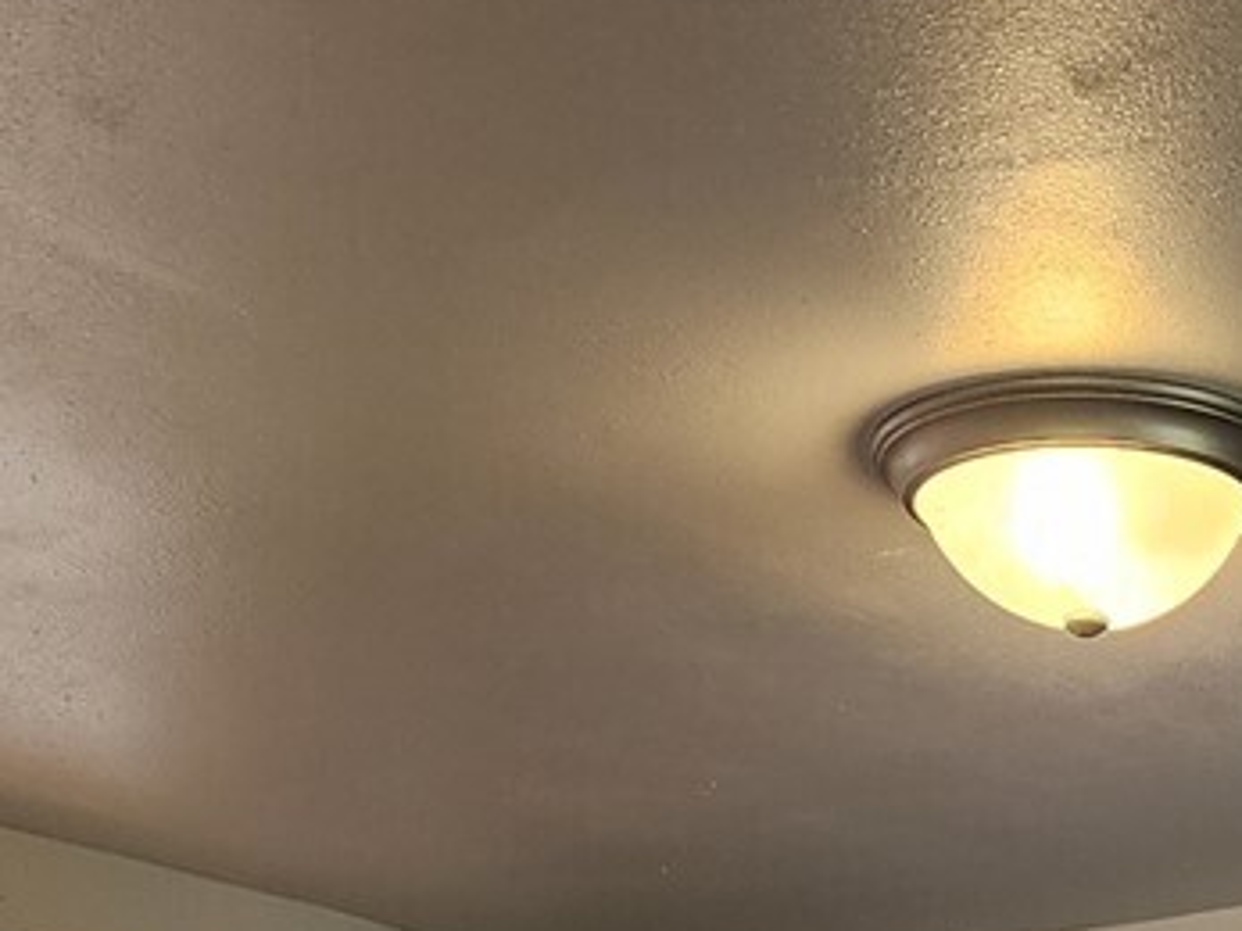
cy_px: 2095
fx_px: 3802
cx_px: 1289
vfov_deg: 11.8
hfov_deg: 18.0
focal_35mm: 106
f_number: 1.8
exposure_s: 1/120
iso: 125
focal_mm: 6.4
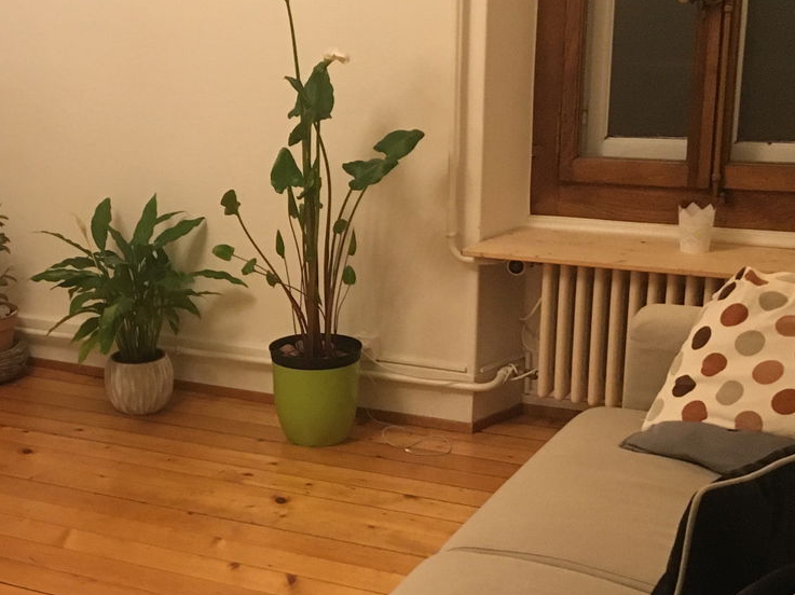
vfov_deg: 23.2
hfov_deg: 29.9
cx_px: 148
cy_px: 341
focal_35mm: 63
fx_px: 1446
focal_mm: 4.15
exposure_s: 1/17
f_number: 2.2
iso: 200
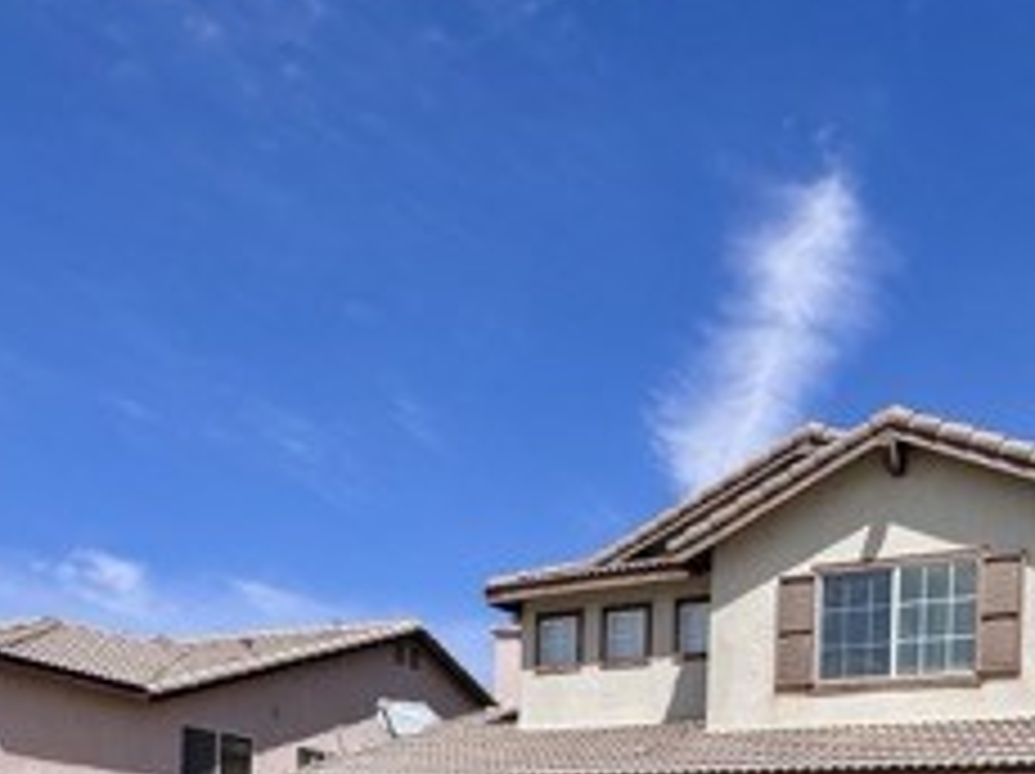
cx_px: 819
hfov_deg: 45.6
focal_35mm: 39
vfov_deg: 30.8
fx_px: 1165
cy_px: 940
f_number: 2.2
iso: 50
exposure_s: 1/3906
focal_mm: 2.22
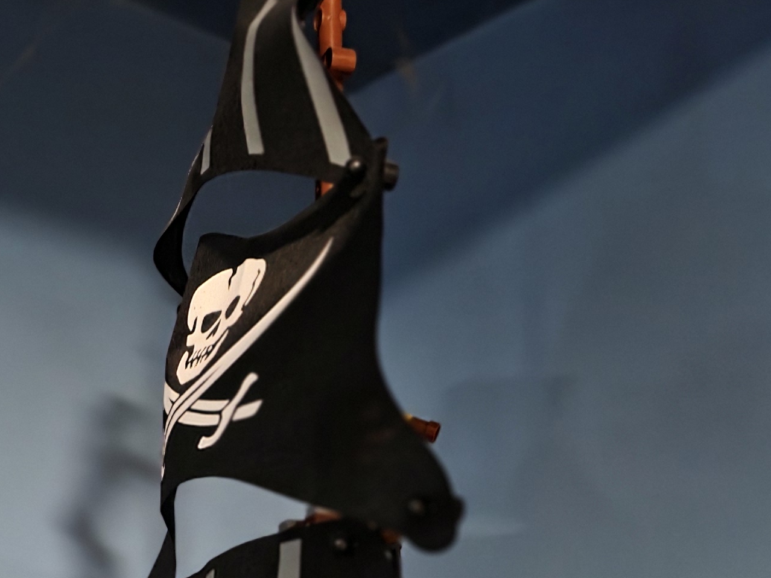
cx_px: 158
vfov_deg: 17.9
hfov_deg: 26.6
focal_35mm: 72
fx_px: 1603
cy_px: 901
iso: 1600
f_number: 1.7
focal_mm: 6.3
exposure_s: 1/20
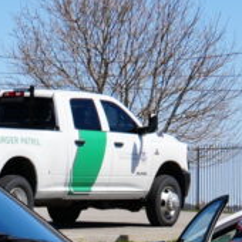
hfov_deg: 7.1
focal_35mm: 231
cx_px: -359
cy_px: 426
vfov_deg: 7.4
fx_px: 1827
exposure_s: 1/160
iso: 80
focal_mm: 30
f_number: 10
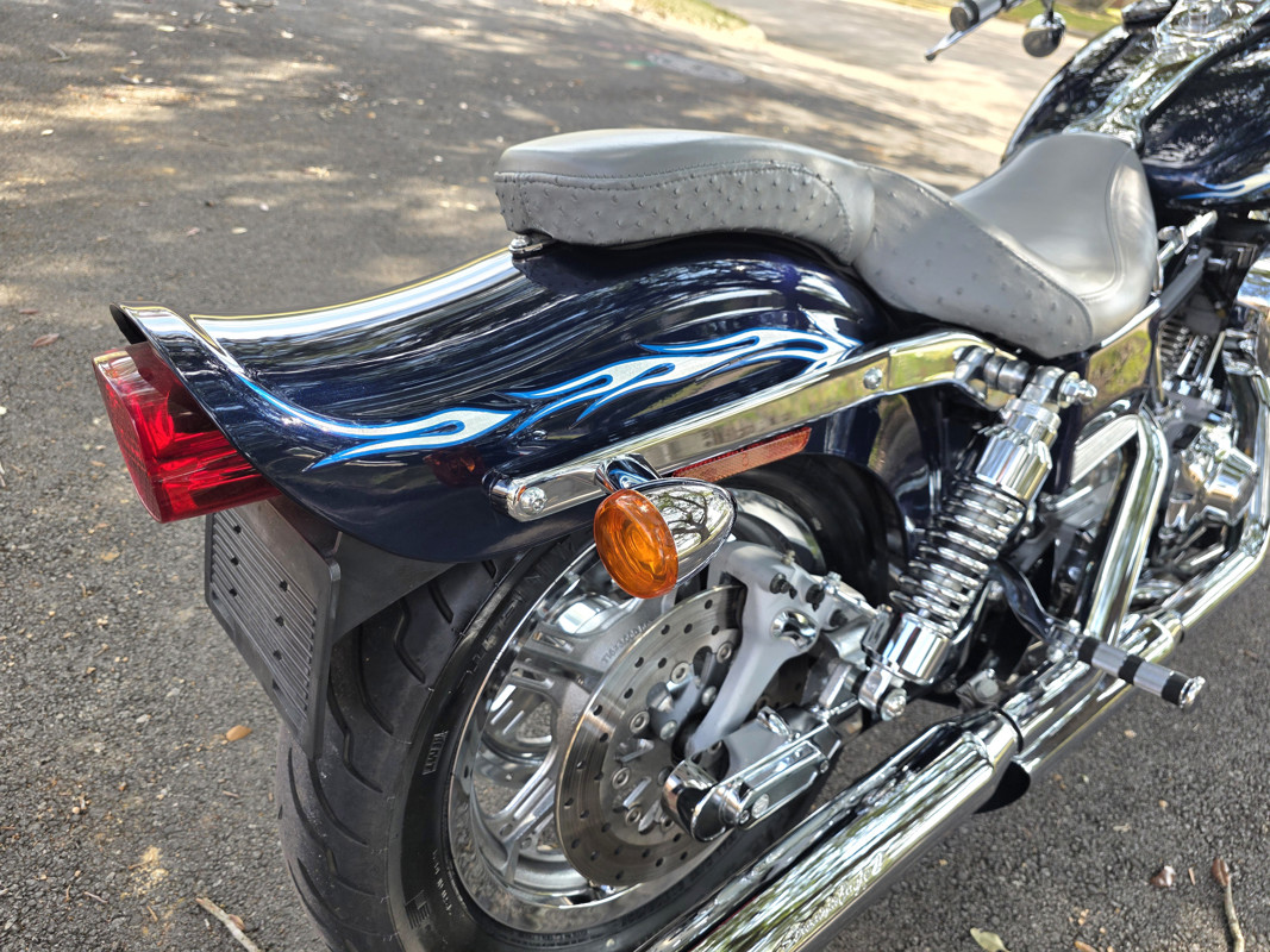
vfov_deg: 58.9
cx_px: 635
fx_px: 844
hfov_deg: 73.9
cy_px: 476
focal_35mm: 23
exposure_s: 1/370
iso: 32
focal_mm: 6.3
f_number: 1.7
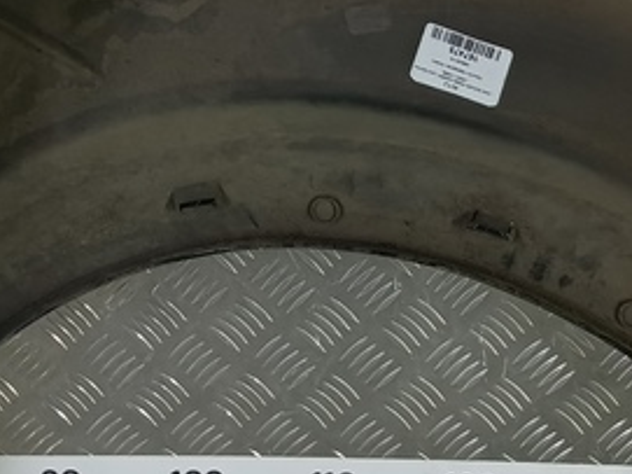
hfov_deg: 22.5
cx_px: 361
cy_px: 182
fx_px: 1588
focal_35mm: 87
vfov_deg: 16.9
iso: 152
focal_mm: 4.11
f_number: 1.6
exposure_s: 1/50
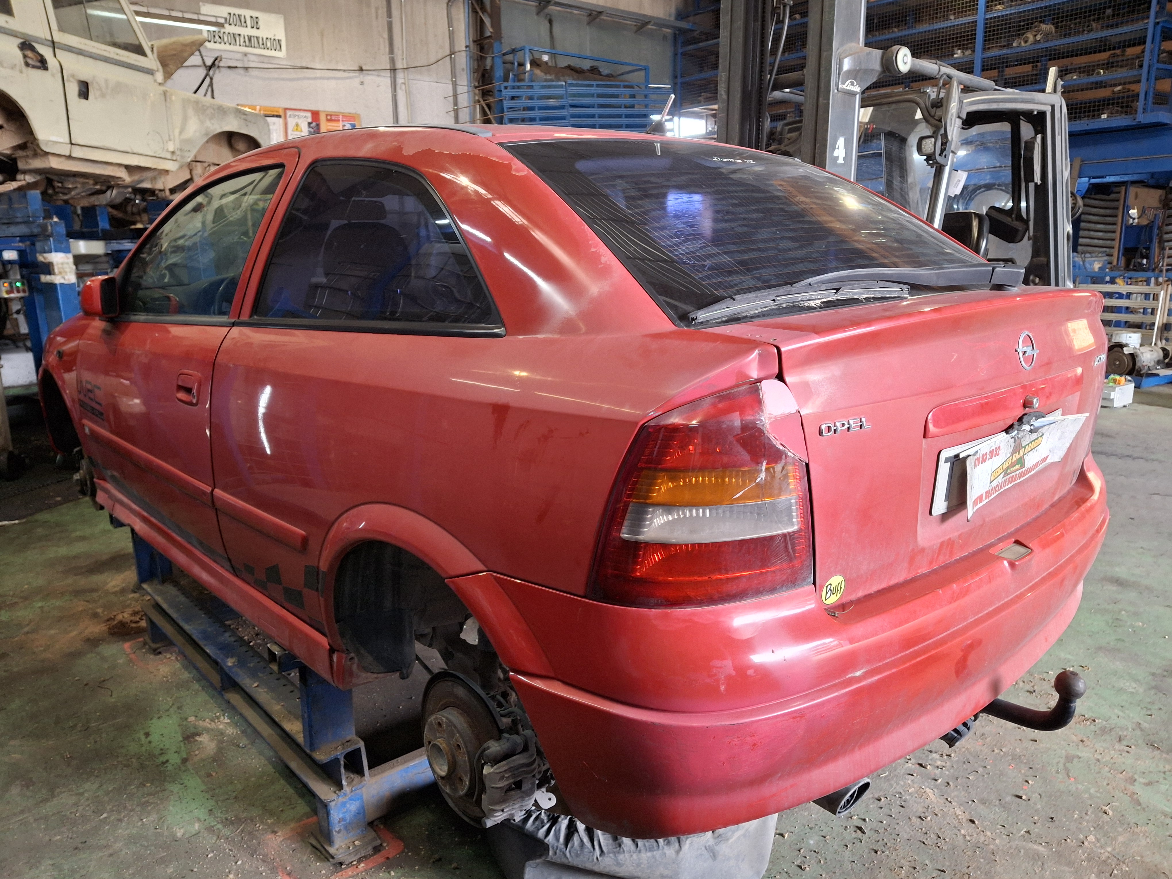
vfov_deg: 54.9
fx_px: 846
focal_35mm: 25
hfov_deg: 69.4
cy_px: 440
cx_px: 586
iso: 250
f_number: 1.8
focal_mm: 4.69
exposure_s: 1/100
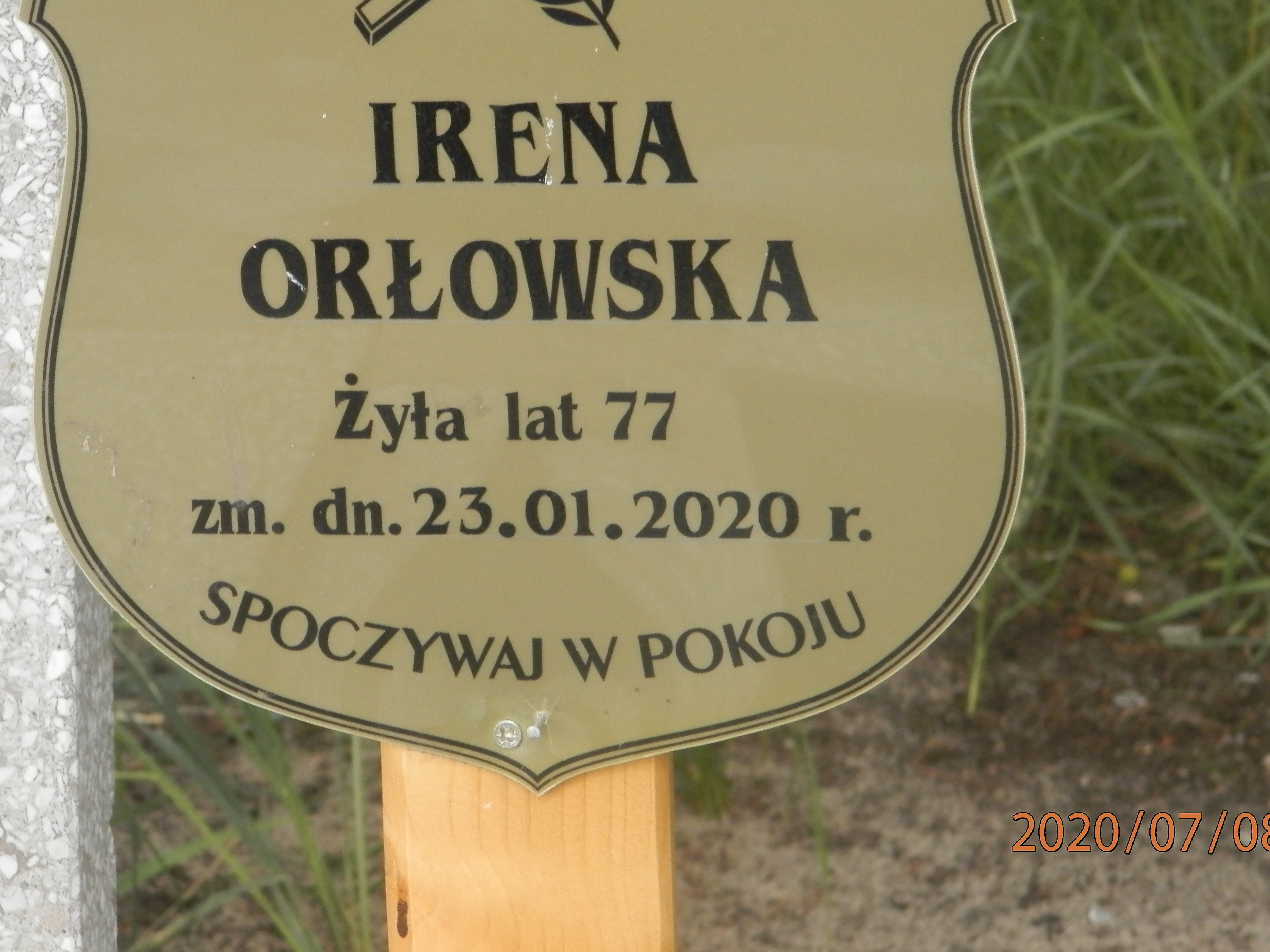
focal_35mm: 214
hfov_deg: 9.2
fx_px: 7851
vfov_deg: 6.9
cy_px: 309
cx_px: 506
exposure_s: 1/100
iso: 200
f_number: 4.9
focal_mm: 27.4
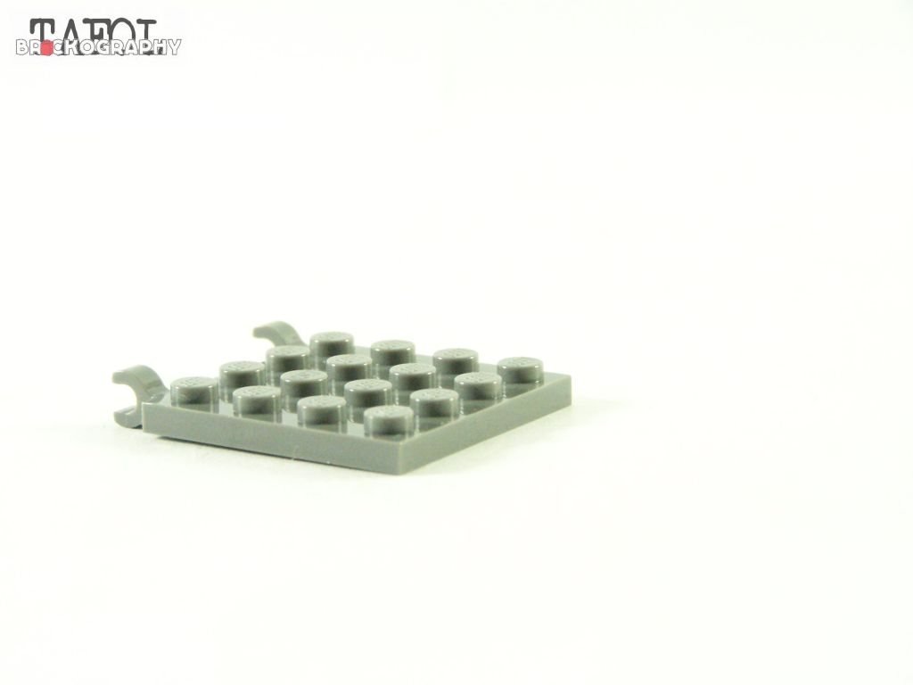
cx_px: 456
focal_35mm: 105
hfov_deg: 18.7
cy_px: 342
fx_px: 2769
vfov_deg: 14.1
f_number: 3.6
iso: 400
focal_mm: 17.5
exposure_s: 1/60
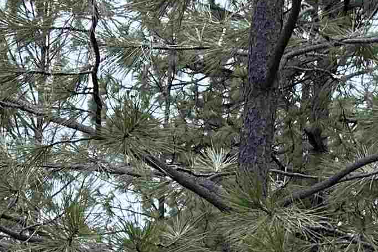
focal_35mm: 113
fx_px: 1186
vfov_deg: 10.4
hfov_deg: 16.1
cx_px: -242
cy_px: 618
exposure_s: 1/127
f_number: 1.78
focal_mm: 6.86
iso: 64
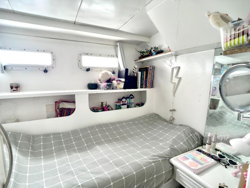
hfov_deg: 71.6
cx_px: 125
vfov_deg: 56.8
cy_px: 94
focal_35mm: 24
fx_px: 173
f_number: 1.78
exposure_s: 1/51
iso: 200
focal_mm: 6.86
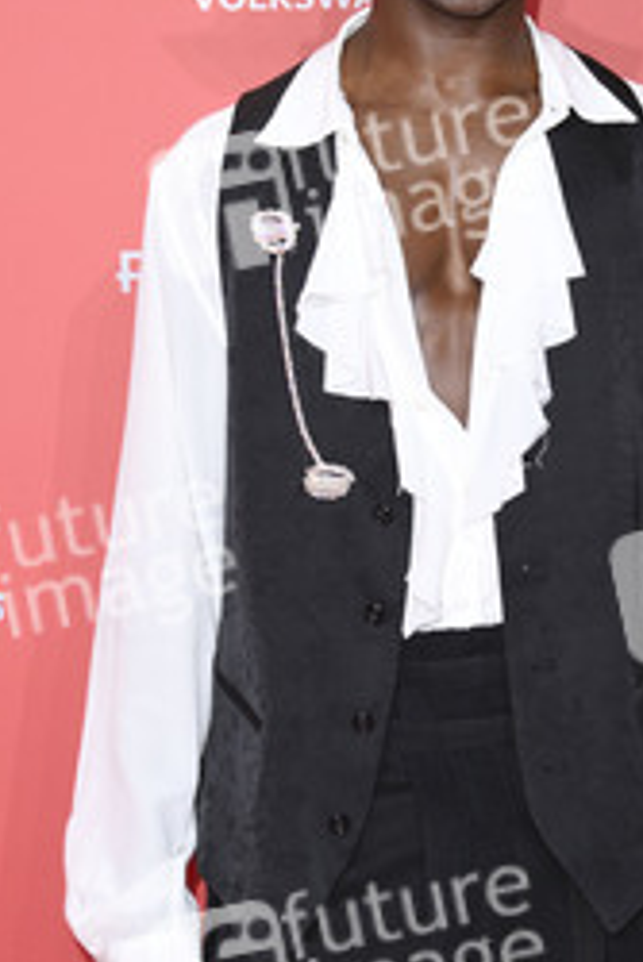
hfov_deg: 10.5
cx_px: 458
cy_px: 381
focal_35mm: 131
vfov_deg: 15.6
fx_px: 3505
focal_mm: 82
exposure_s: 1/250
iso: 1000
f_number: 5.6
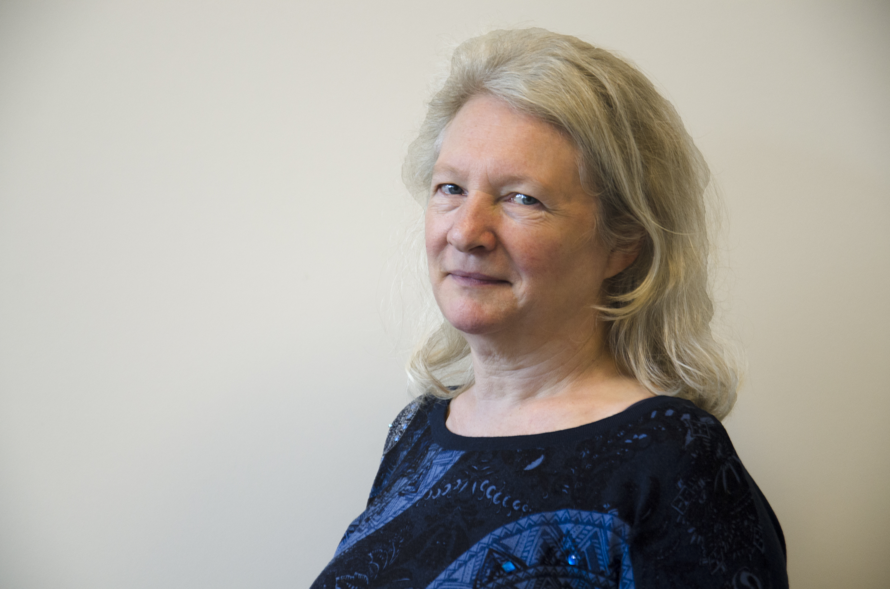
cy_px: 294
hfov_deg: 15.2
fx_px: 3331
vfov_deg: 10.1
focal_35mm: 135
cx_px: 445
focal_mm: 90
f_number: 5.6
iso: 400
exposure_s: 1/10
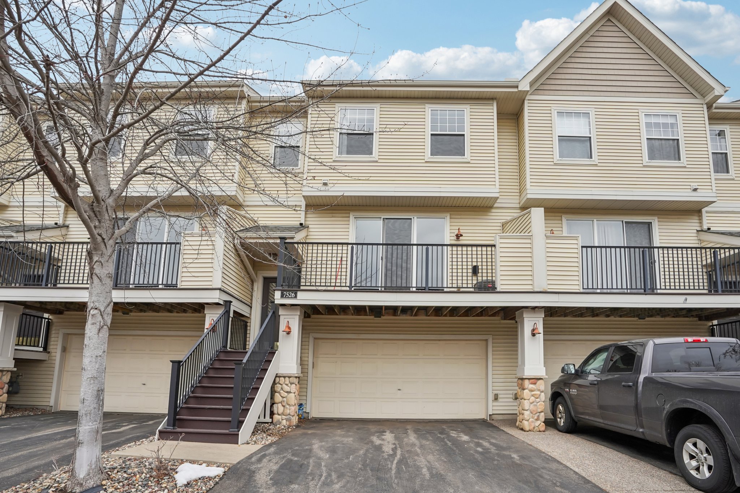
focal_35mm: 16
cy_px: 246
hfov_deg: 96.7
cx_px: 370
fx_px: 329
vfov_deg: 73.7
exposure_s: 1/500
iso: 400
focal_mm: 16
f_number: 8
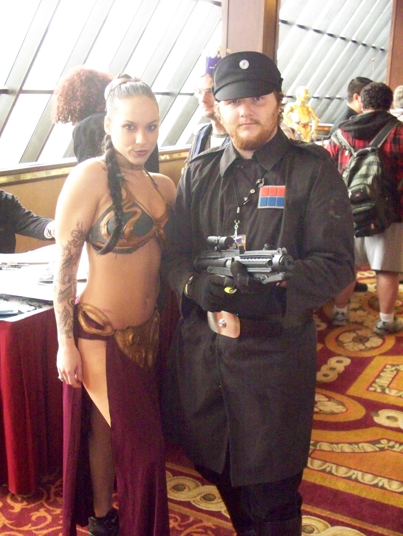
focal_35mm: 47
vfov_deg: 40.4
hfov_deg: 30.9
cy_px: 268
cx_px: 202
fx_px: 729
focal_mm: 9.86
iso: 1600
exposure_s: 1/60
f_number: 2.9
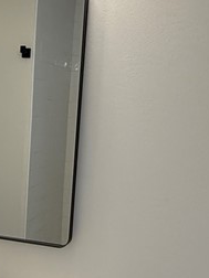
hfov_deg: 25.2
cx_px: 39
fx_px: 459
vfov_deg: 32.7
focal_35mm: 57
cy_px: 228
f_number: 2.2
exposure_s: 1/120
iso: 200
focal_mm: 2.22
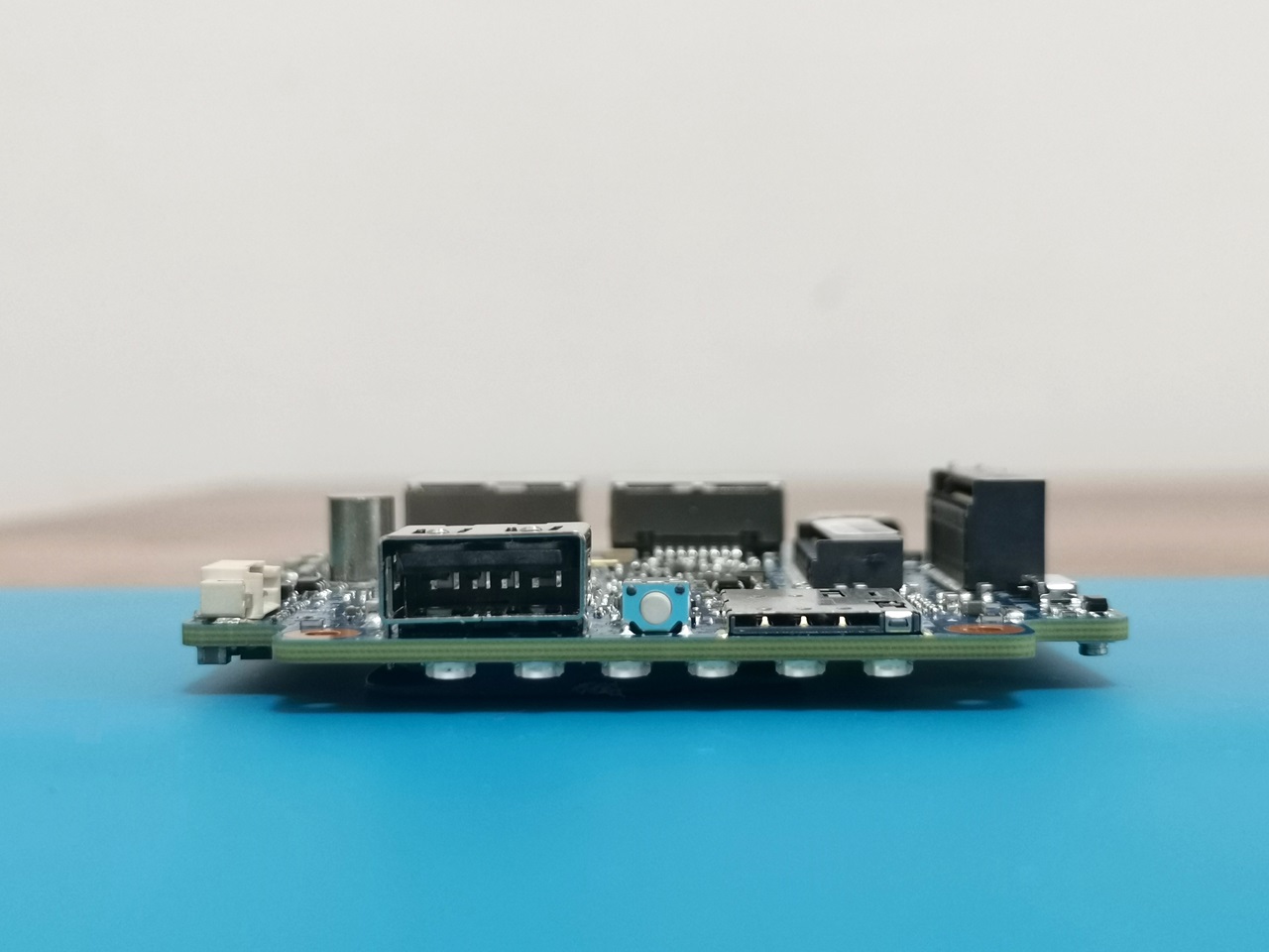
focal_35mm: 44
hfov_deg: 42.9
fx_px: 1613
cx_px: 634
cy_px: 476
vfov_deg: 32.9
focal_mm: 4.75
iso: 250
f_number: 1.8
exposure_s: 1/100
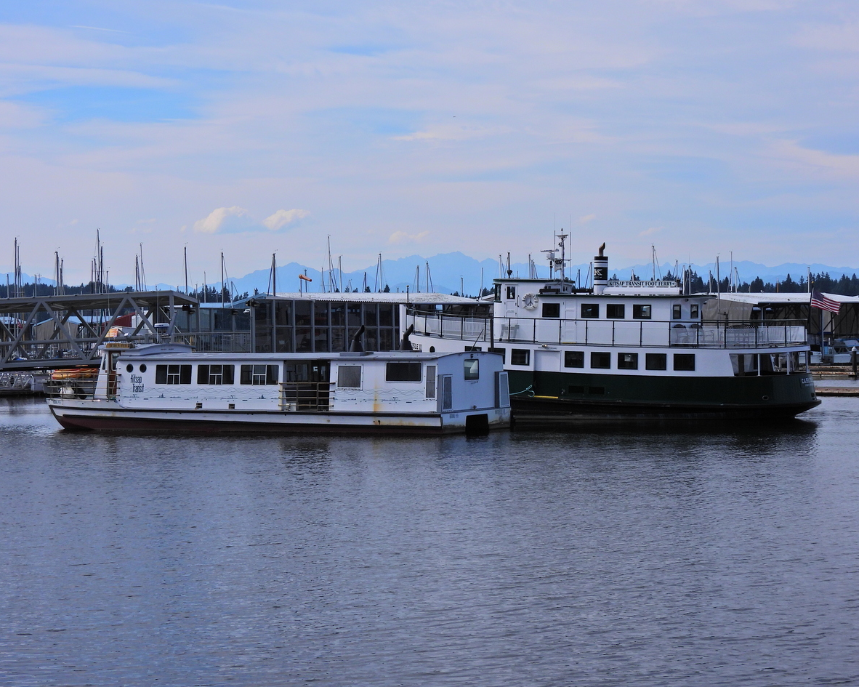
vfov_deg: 20.7
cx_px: 432
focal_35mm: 74
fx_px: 1881
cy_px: 342
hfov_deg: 25.7
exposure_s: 1/1600
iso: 100
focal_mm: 12.5
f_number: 4
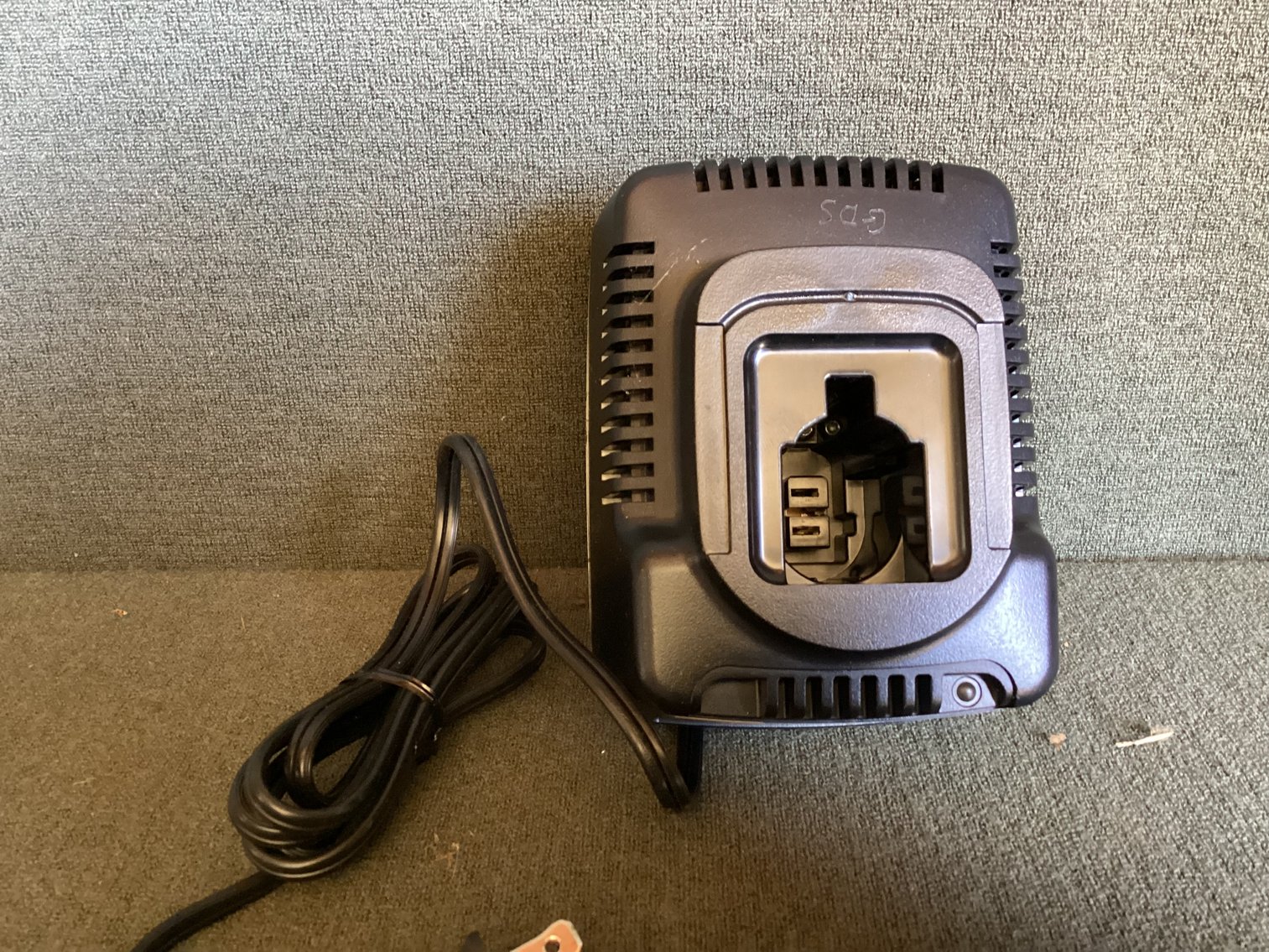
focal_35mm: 31
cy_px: 476
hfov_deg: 58.3
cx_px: 634
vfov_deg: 45.4
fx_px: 1137
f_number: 2.4
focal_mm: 3.3
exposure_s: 1/33
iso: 400
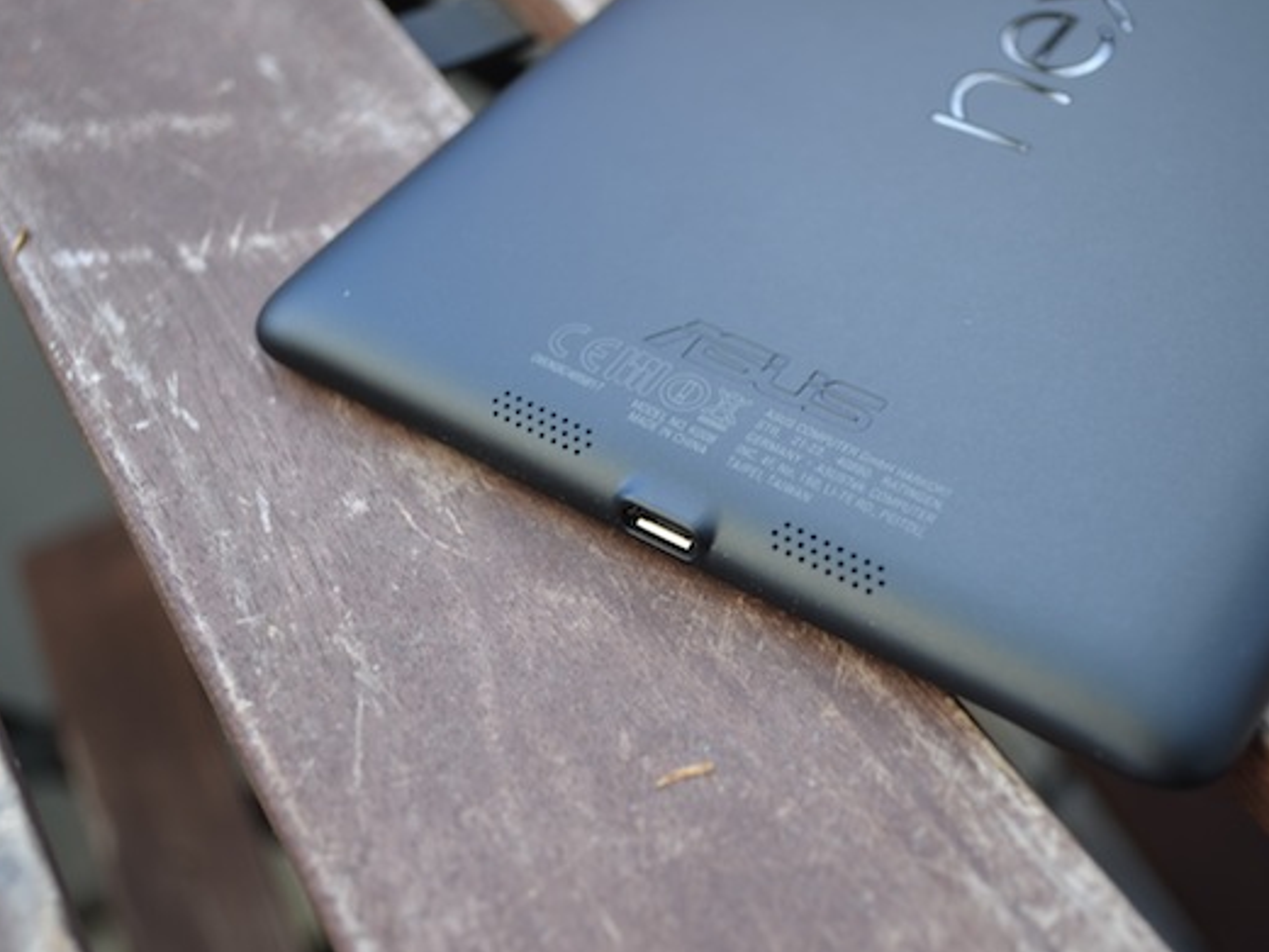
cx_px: 694
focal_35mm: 53
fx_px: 1943
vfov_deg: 27.5
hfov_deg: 36.1
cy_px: 474
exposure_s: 1/30
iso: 100
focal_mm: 32
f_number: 4.8
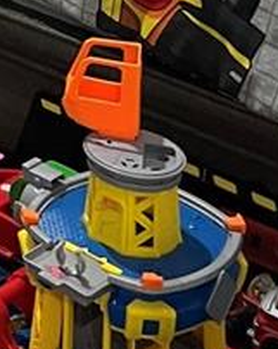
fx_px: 1557
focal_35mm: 151
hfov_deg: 8.9
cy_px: -468
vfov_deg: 11.0
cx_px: -470
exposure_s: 1/60
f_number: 1.5
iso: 200
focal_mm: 5.7
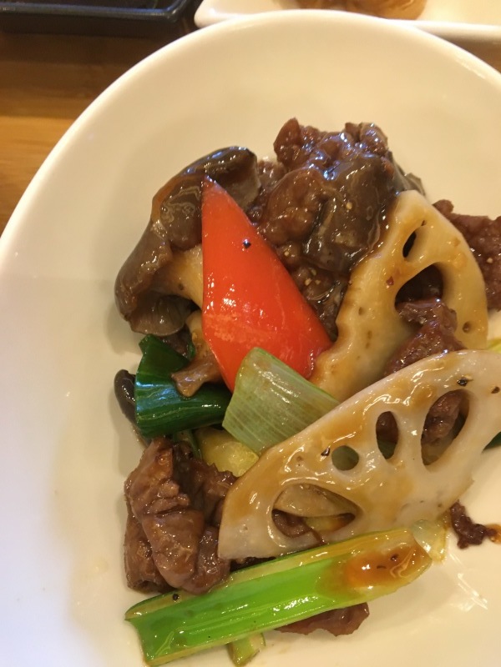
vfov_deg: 61.7
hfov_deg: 48.2
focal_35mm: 29
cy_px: 334
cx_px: 250
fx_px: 560
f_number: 2.2
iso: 200
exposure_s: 1/33
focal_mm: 4.15
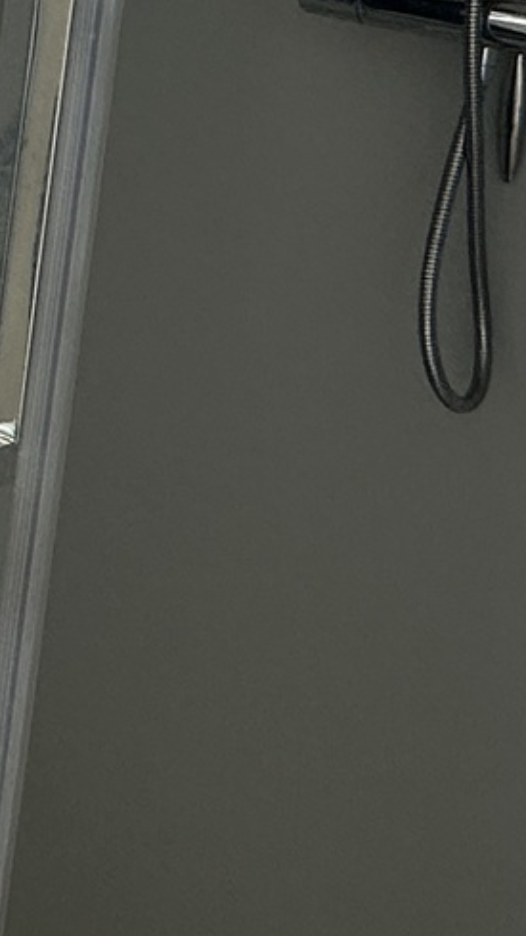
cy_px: 3
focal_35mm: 78
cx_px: -413
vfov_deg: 25.8
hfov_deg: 13.8
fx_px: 1934
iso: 125
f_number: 2.2
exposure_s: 1/99
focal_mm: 2.22
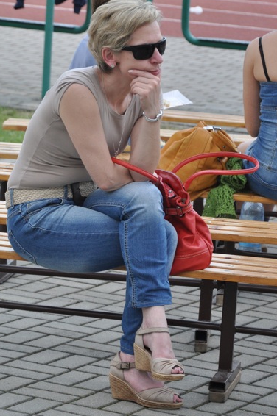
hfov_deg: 6.4
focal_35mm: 214
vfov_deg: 9.6
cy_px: 216
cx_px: 109
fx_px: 2472
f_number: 5.6
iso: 640
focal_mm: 105
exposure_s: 1/1600
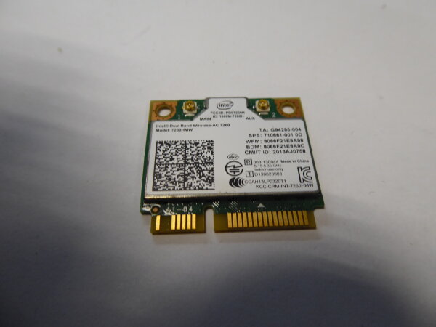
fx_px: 315
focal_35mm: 25
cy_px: 164
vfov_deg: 54.9
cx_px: 218
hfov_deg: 69.4
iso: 200
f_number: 3.3
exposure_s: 1/60
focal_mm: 4.3
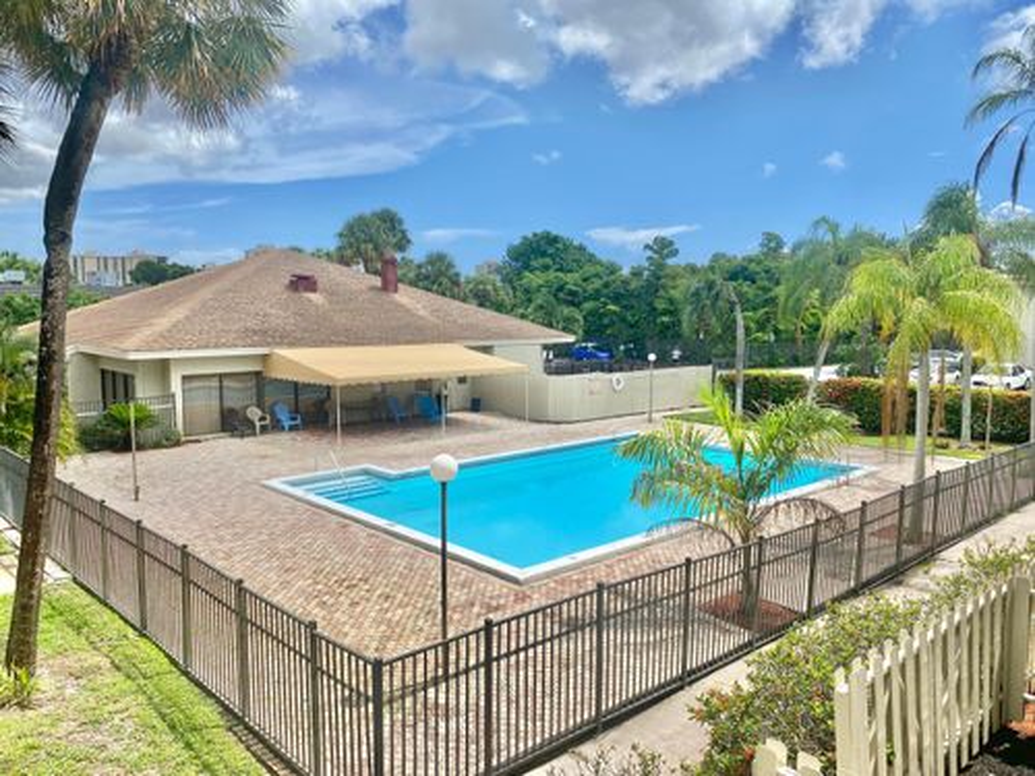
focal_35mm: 26
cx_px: 518
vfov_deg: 53.1
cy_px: 388
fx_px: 777
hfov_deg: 67.3
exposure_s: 1/4274
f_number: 1.8
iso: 32
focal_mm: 4.25
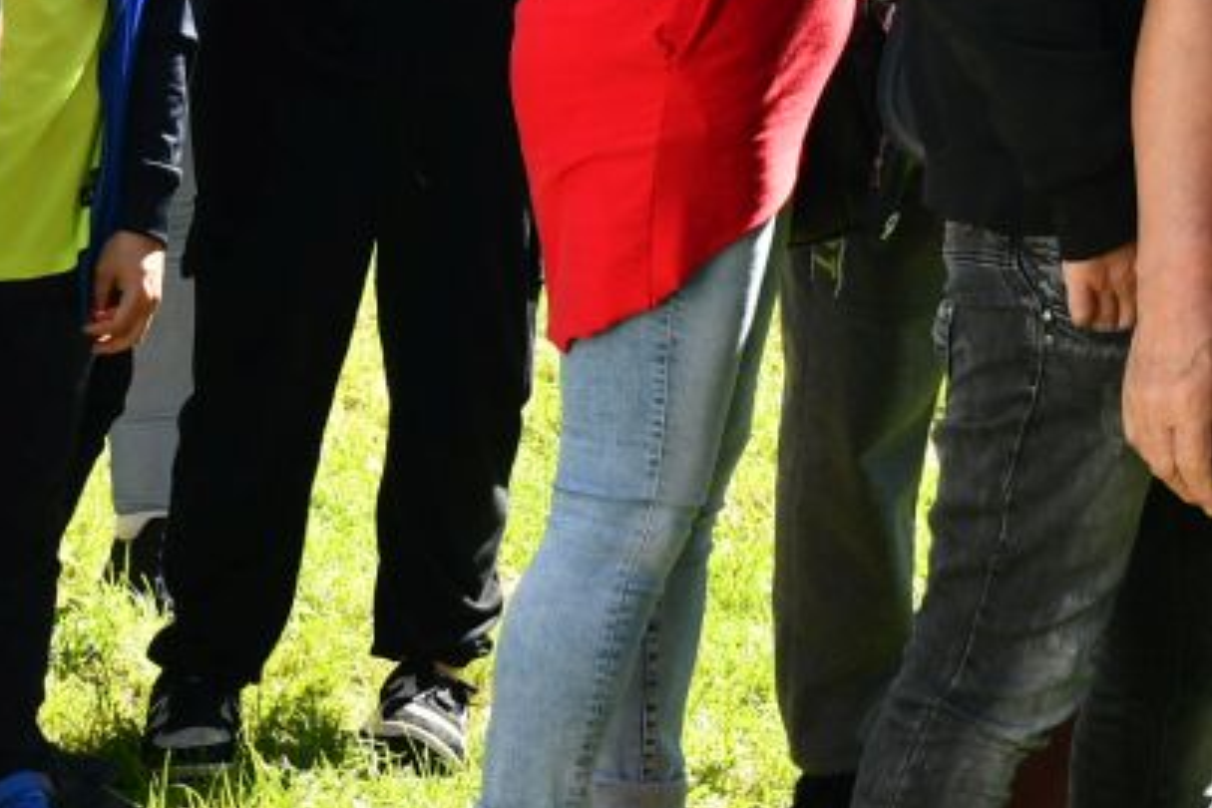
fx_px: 6228
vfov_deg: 7.3
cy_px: -284
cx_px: 209
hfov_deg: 11.1
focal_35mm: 185
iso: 200
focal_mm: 35
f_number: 5.6
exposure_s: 1/250
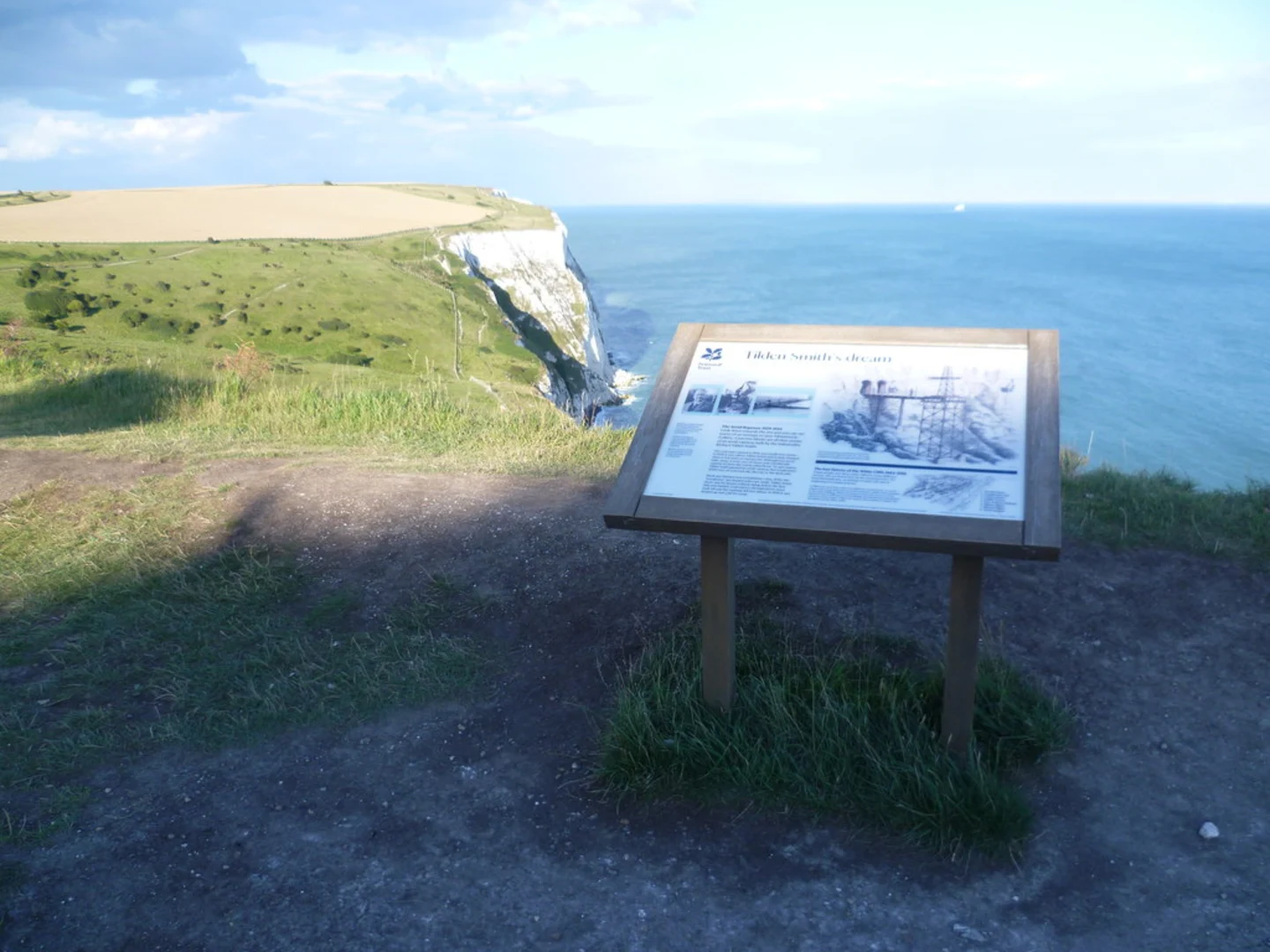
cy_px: 476
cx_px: 635
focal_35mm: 28
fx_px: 1027
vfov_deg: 49.7
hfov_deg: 63.4
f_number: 2.8
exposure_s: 1/320
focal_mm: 5
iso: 80
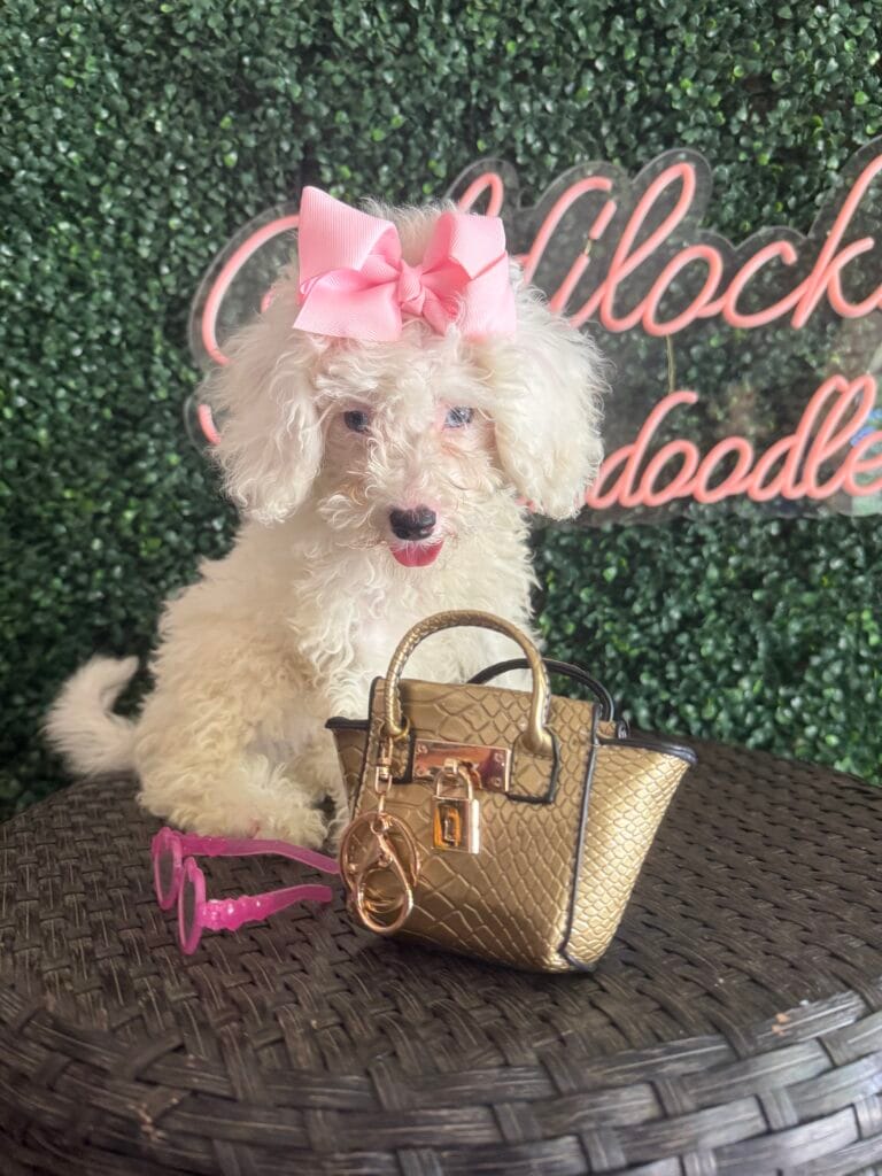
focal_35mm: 24
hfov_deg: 56.8
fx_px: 815
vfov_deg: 71.6
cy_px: 588
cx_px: 441
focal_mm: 6.76
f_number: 1.78
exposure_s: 1/121
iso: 200
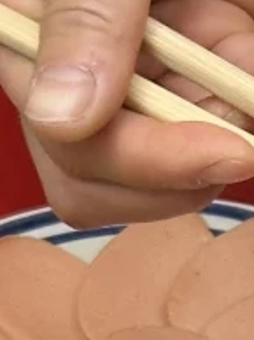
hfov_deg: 4.0
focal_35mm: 357
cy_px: 1095
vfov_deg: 5.2
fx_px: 3500
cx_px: 834
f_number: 1.78
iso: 80
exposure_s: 1/110
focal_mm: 6.86
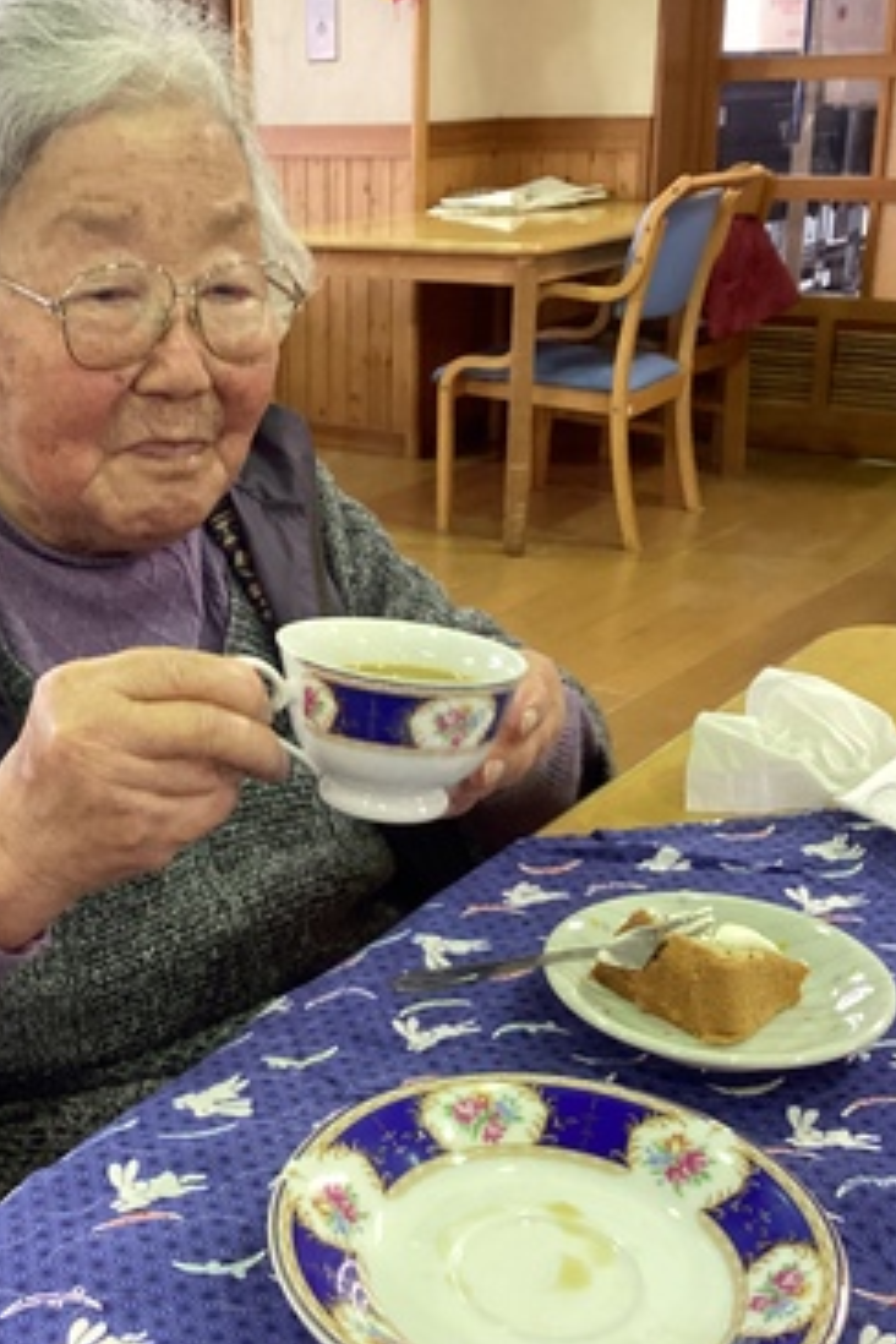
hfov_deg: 30.0
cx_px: 217
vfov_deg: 44.5
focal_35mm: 44
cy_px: 681
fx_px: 1643
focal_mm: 3.3
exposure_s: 1/40
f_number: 2.4
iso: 320
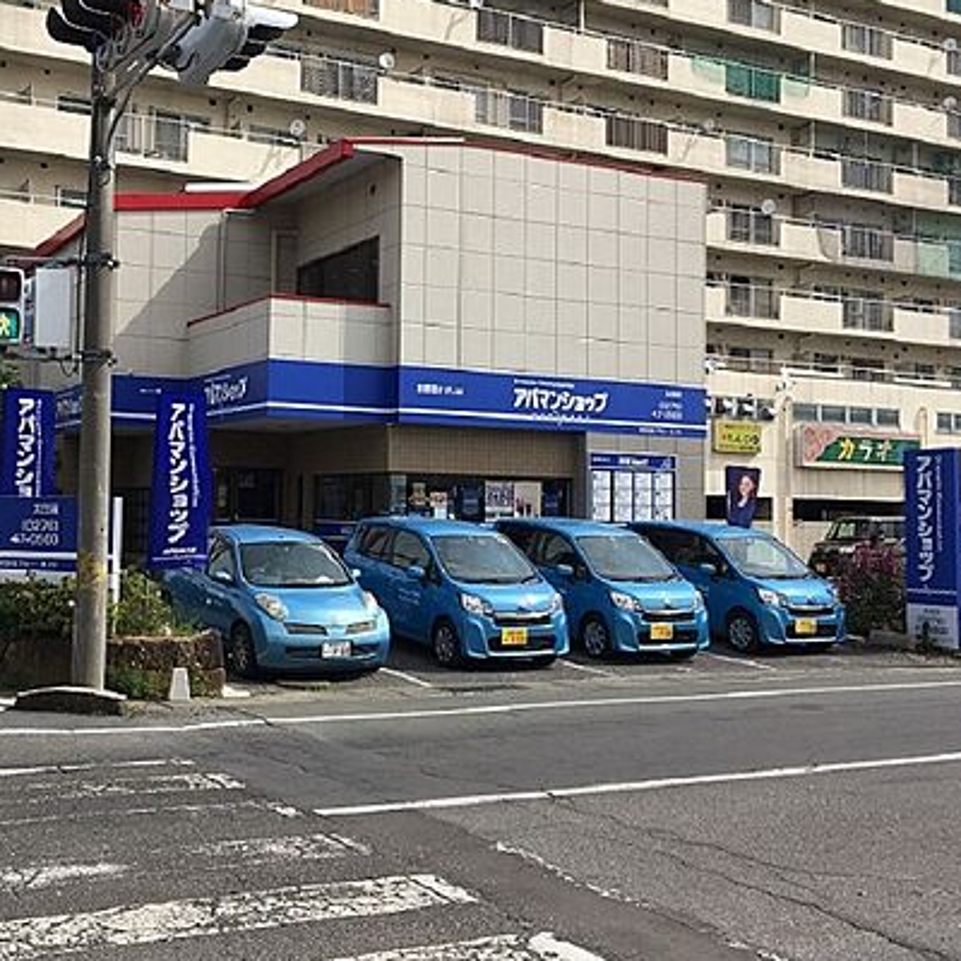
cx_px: 344
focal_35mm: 41
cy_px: 432
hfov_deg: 40.6
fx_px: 1288
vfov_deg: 40.9
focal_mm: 4.15
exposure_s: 1/1637
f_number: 2.2
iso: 25
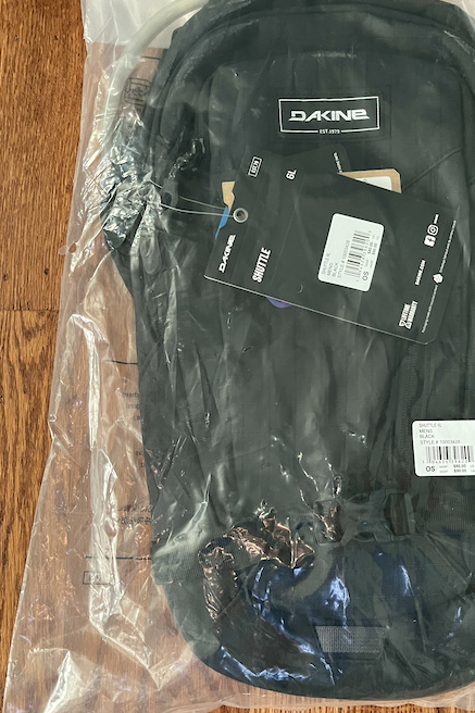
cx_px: 311
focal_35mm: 33
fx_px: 653
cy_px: 358
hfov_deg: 39.5
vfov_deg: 57.2
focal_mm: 5.1
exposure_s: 1/60
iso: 500
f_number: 1.6
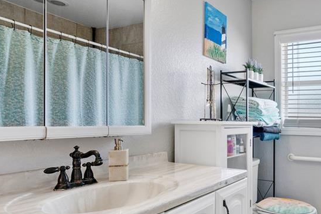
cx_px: 244
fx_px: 285
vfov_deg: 41.0
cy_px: 122
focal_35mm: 32
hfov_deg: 55.7
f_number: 8
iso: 500
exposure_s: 1/90
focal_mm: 17
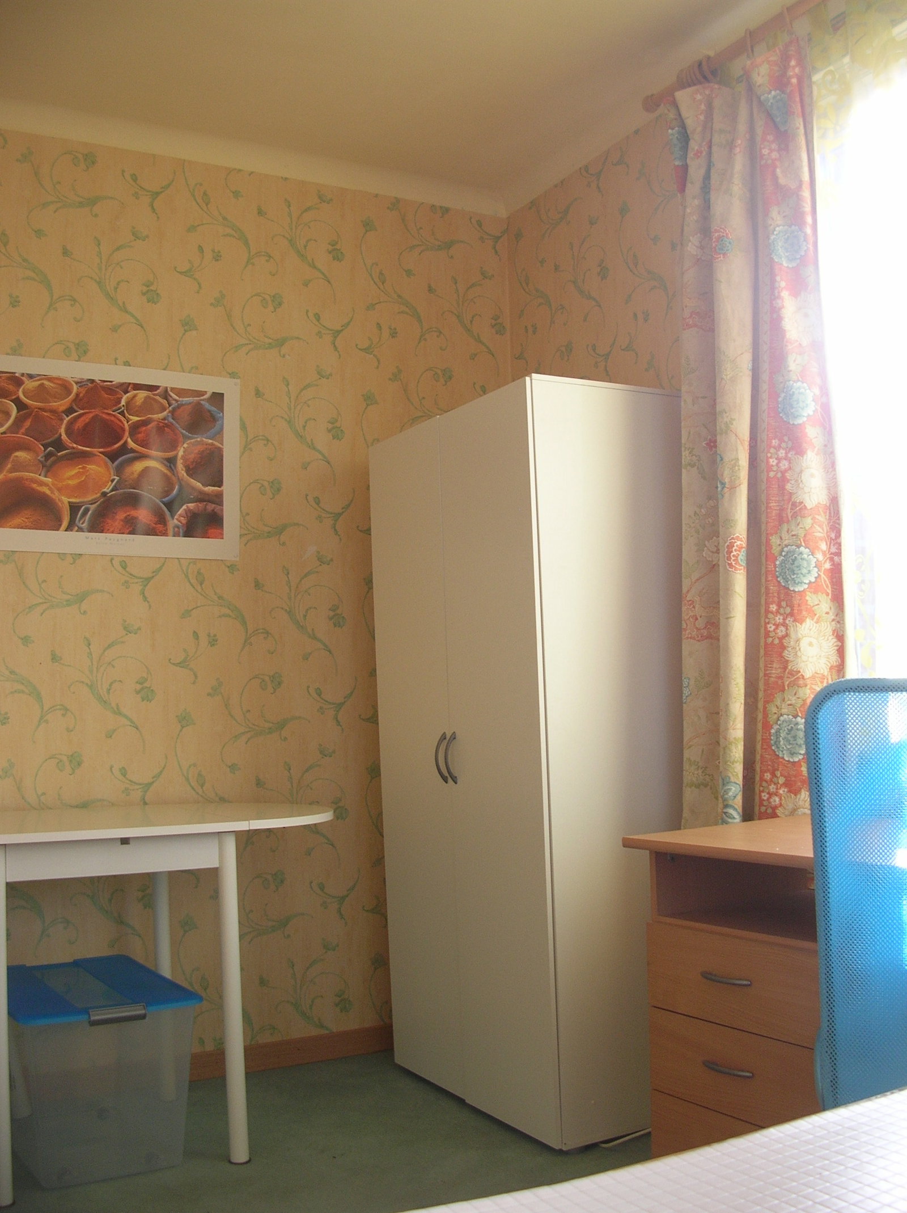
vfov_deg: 52.7
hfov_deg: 40.6
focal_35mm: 35
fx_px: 1224
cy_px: 606
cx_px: 454
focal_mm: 5.8
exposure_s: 1/63.4
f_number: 2.8
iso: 50
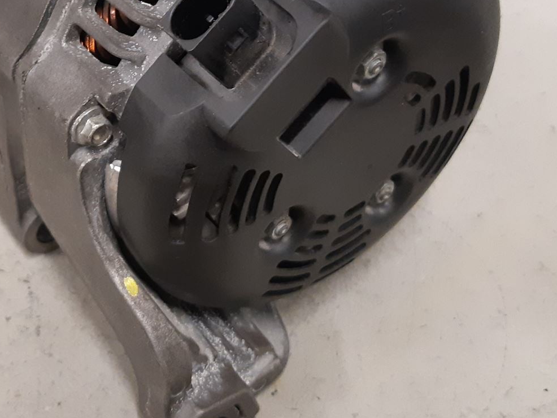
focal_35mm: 54
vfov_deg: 26.7
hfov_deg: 34.4
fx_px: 869
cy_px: 111
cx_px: 109
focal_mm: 3.93
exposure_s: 1/50
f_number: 1.7
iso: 250
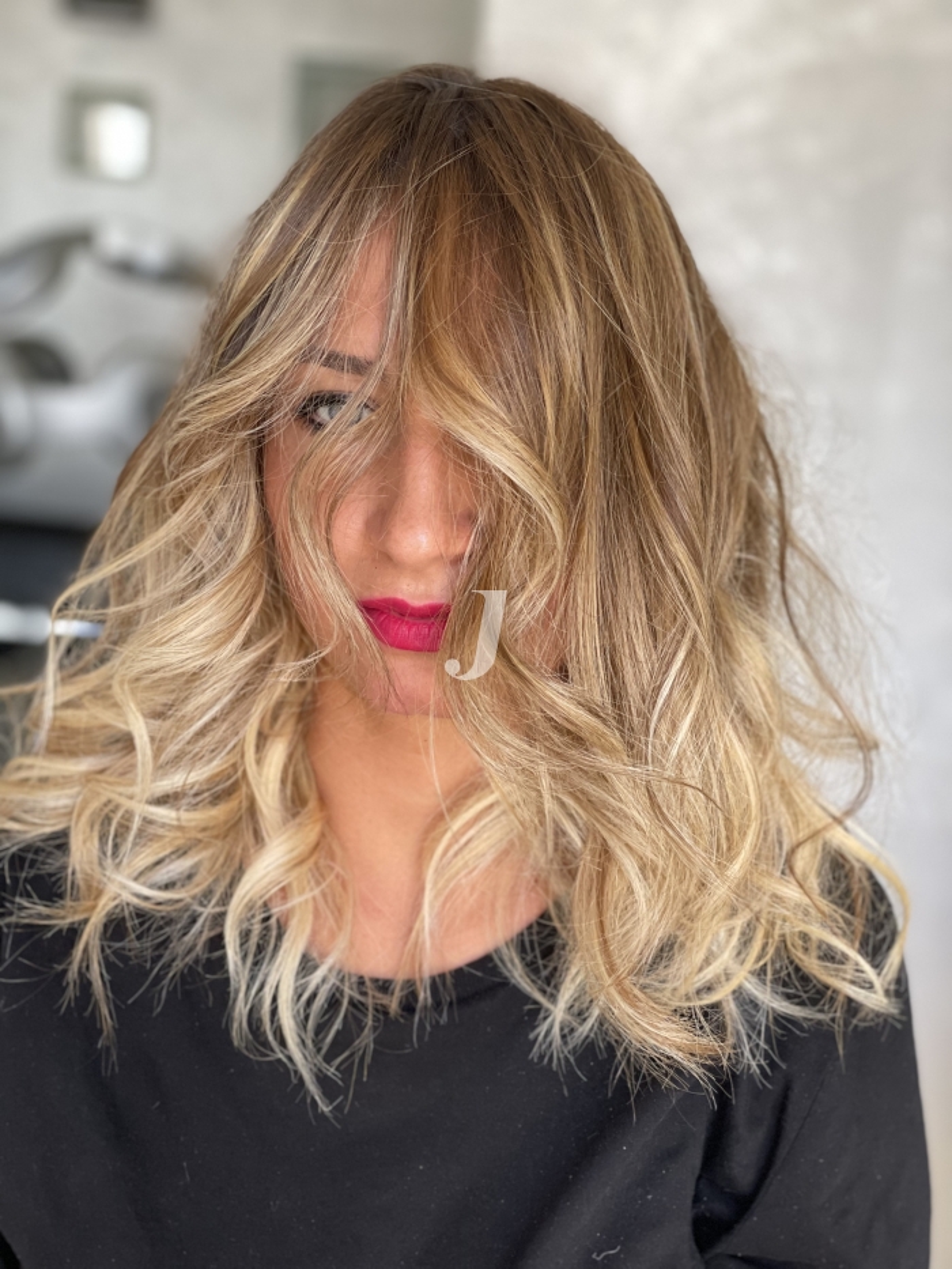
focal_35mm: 52
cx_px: 476
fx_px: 1906
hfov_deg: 28.0
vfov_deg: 36.8
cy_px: 634
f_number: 2
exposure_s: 1/122
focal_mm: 6
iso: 160
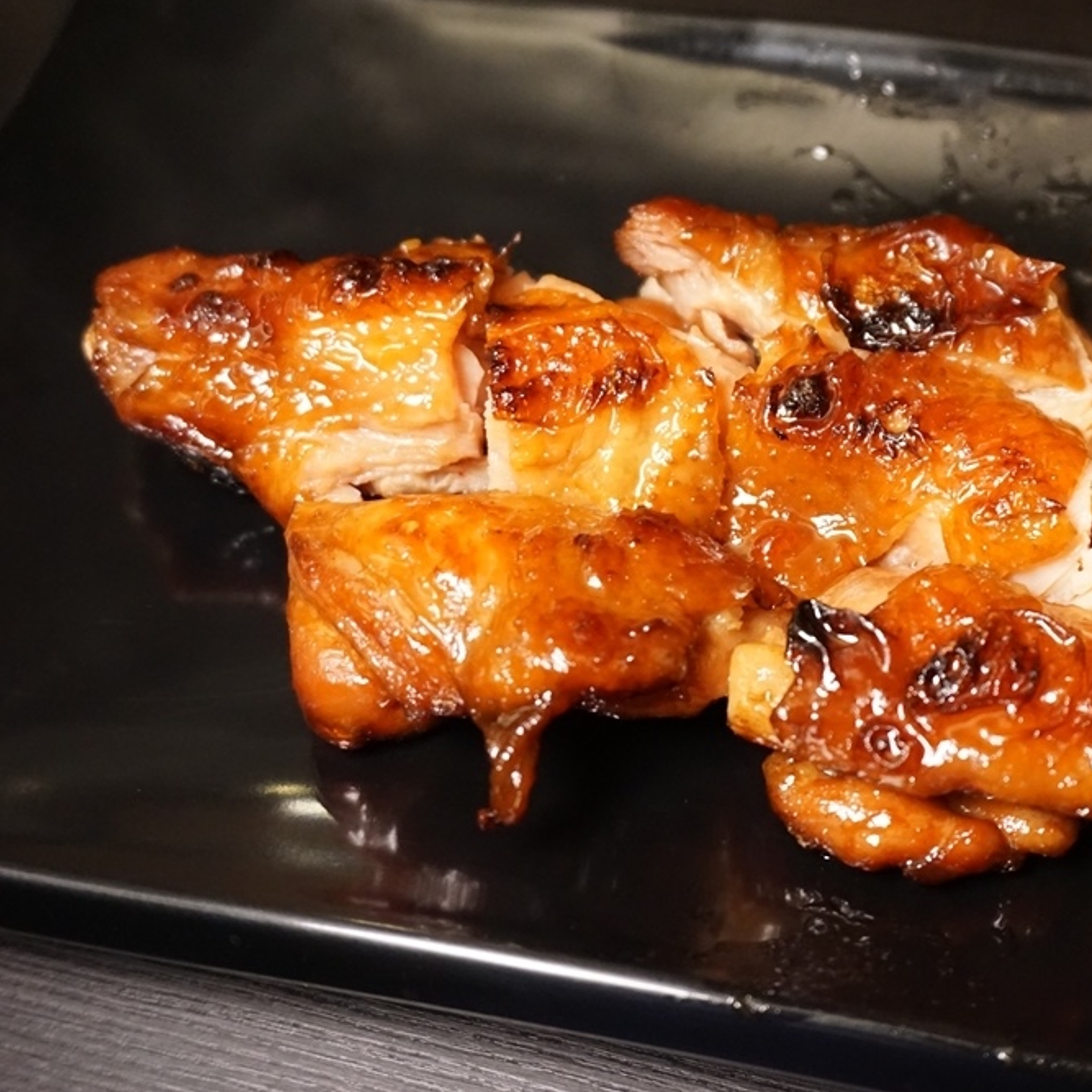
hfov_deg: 35.3
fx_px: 1677
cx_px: 810
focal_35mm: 47
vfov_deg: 36.1
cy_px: 549
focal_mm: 24
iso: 3200
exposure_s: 1/60
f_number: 4.5
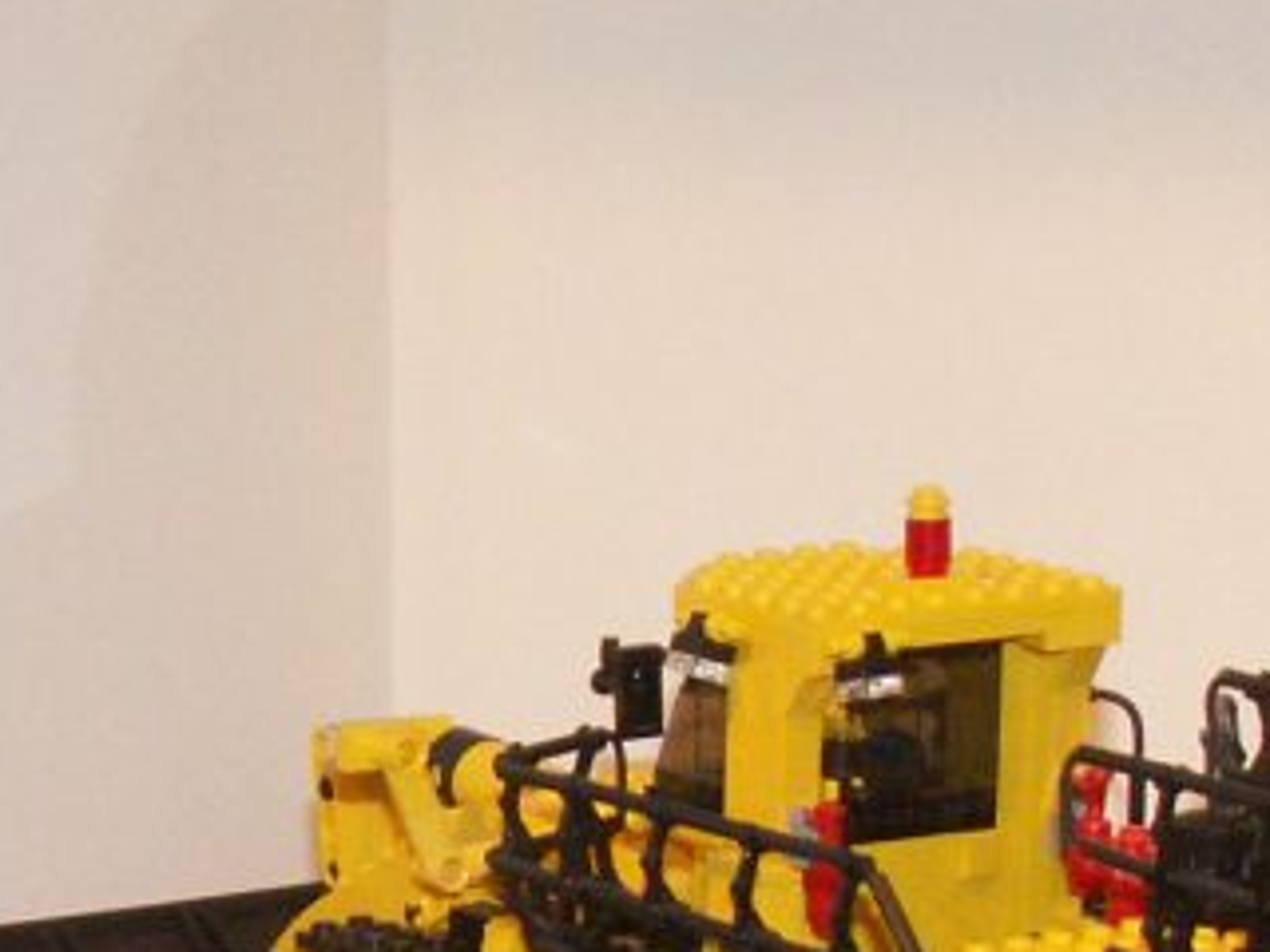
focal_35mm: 140
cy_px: 1027
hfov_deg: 13.9
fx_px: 5136
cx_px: -40
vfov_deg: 10.5
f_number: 2.8
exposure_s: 1/60
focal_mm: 5.86
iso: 160
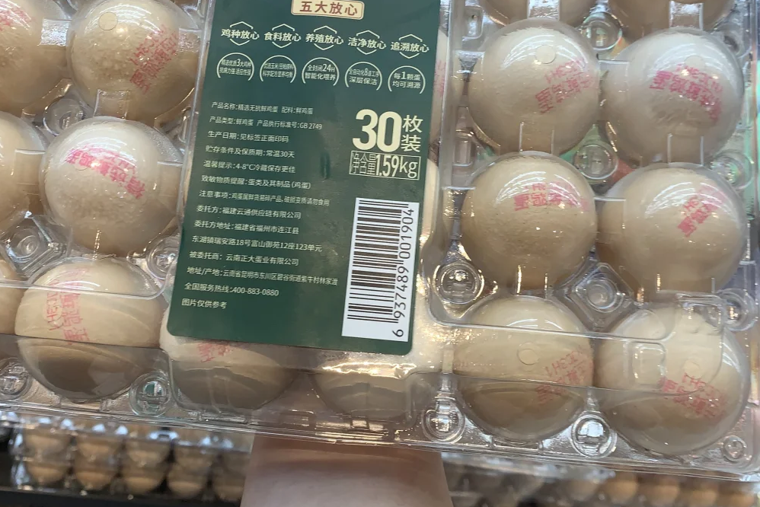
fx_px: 824
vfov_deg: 34.1
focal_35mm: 39
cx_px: 370
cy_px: 202
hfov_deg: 49.5
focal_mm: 4.25
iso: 40
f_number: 1.8
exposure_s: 1/100
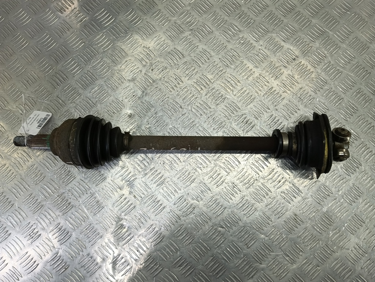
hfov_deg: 73.9
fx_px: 249
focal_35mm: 23
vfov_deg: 58.9
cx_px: 188
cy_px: 141
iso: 150
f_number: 1.6
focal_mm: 4.11
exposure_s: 1/100
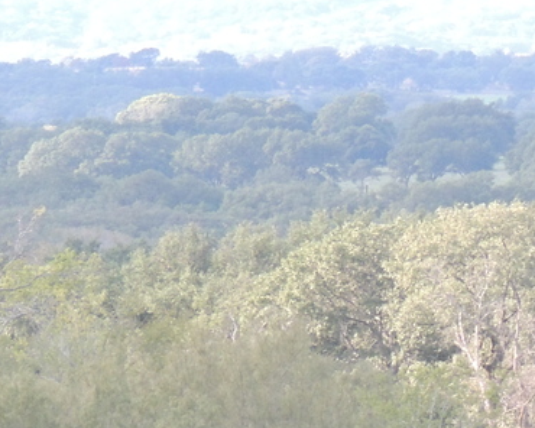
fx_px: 12018
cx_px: 818
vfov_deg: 2.0
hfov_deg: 2.5
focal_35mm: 759
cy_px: 557
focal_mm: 40.1
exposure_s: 1/200
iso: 360
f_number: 4.6
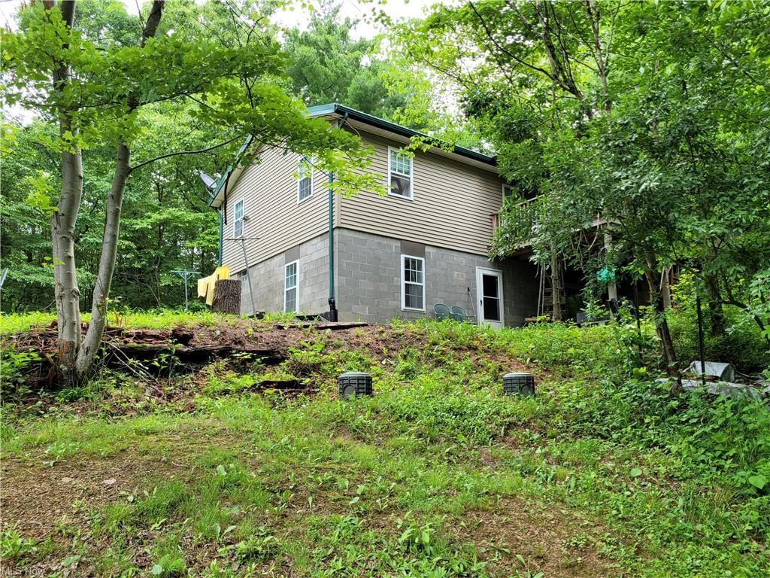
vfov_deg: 53.1
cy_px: 289
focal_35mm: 26
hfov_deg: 67.3
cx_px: 385
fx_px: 578
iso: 40
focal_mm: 5.4
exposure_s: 1/282
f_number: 1.8
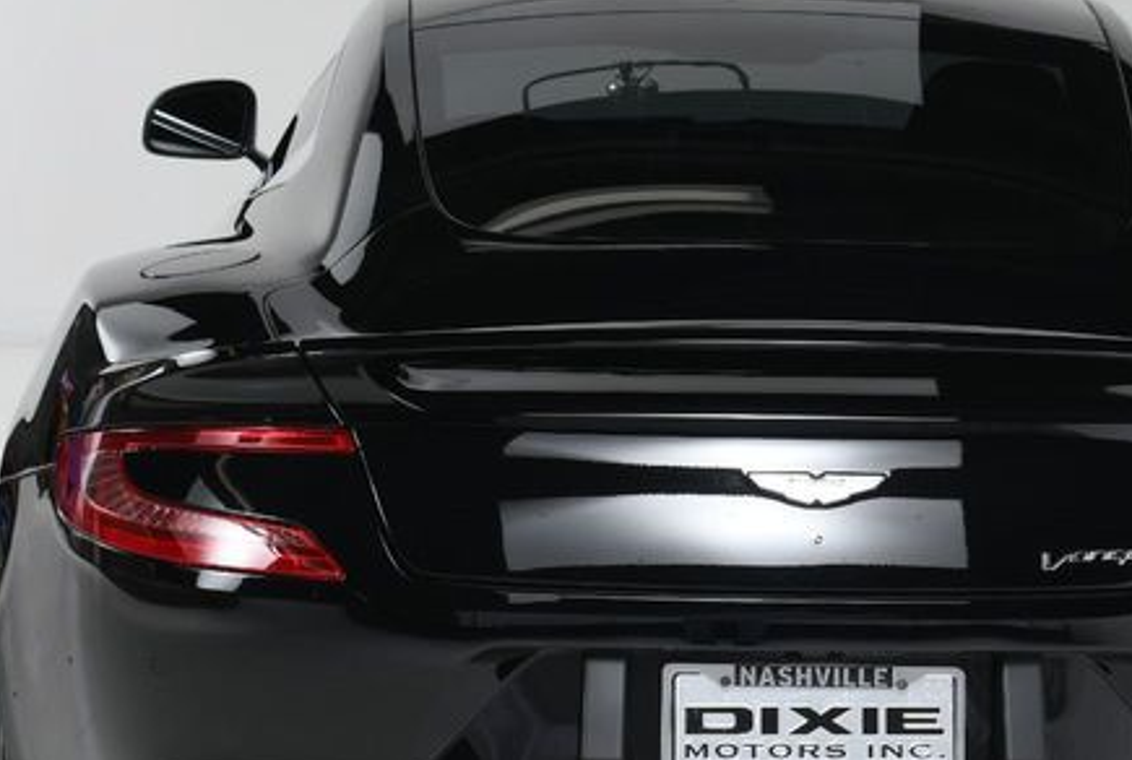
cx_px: 783
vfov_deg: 13.7
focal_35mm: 100
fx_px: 3151
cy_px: 501
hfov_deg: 20.3
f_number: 11
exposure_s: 1/160
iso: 100
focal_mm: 34
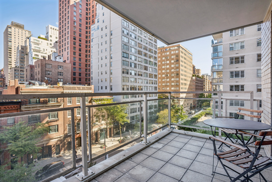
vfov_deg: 70.4
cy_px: 91
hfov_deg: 93.3
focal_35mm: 17
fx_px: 128
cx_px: 136
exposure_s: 1/13
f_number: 8
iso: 100
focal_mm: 17
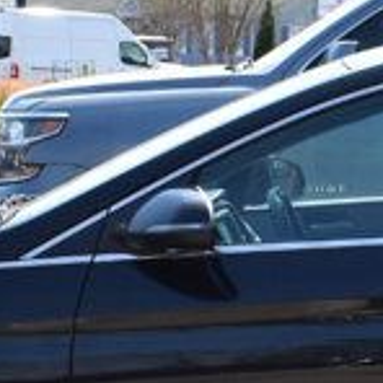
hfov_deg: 8.1
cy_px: 259
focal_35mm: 212
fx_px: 2654
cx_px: 551
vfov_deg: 8.2
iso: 400
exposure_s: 1/320
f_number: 11
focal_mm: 24
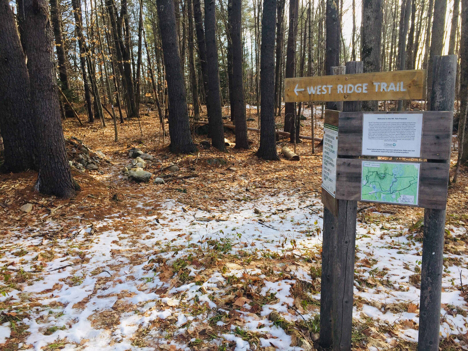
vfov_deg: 48.2
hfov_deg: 61.7
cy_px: 176
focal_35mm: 29
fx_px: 392
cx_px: 234
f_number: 2.2
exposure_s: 1/237
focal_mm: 4.15
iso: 32
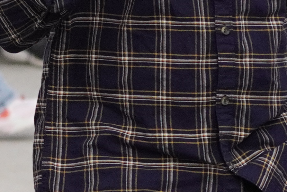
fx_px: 6988
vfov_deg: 1.6
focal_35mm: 876
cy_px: -231
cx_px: -419
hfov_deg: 2.3
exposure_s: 1/2500
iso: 800
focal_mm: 87
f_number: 4.5
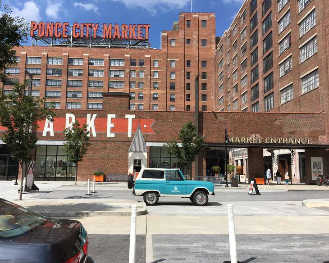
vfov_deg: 47.1
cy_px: 132
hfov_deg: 57.1
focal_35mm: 31
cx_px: 152
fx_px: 302
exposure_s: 1/2079
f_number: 2.2
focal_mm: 4.15
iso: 25
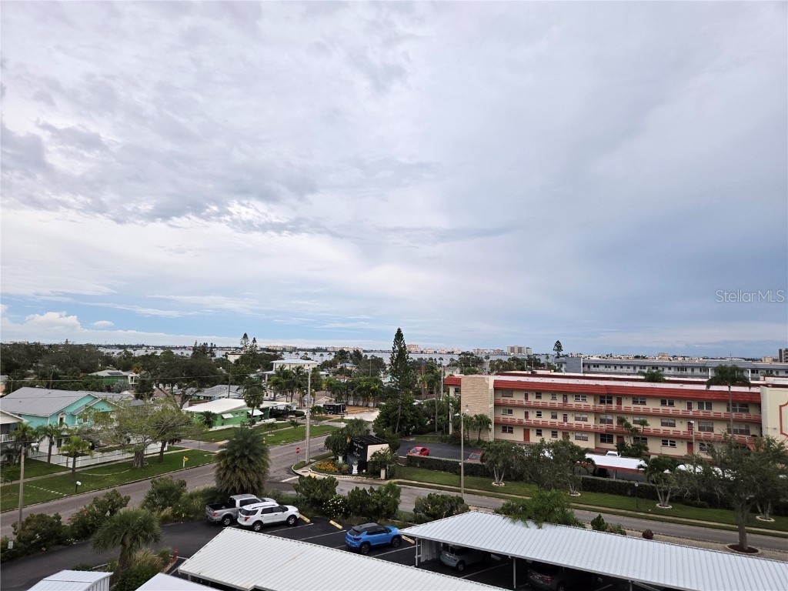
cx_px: 394
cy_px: 296
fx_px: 524
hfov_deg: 73.9
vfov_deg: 58.9
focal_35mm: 23
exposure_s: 1/268
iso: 25
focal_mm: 5.4
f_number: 1.8
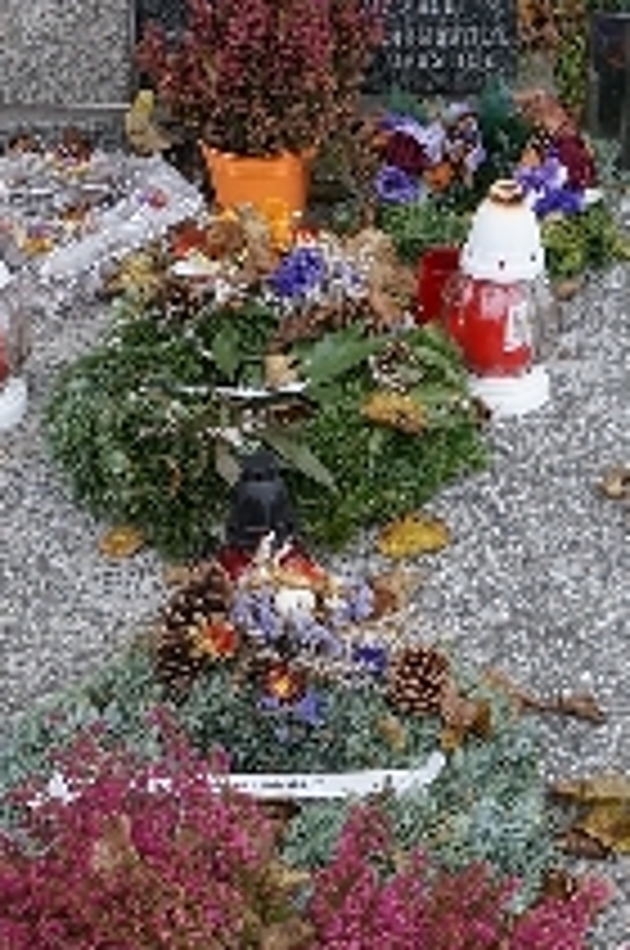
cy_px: 806
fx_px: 2396
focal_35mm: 91
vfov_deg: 22.0
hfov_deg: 15.0
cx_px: 230
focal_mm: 16
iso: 400
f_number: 5.6
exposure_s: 1/125
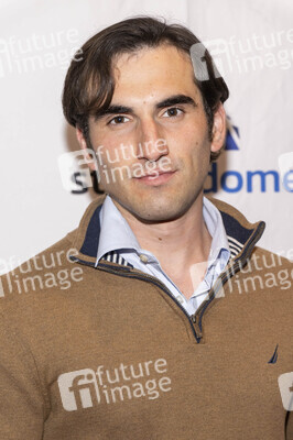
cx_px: 146
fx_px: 1125
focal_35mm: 92
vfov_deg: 22.2
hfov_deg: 14.8
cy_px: 220
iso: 800
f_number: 5.6
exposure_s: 1/200
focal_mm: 92
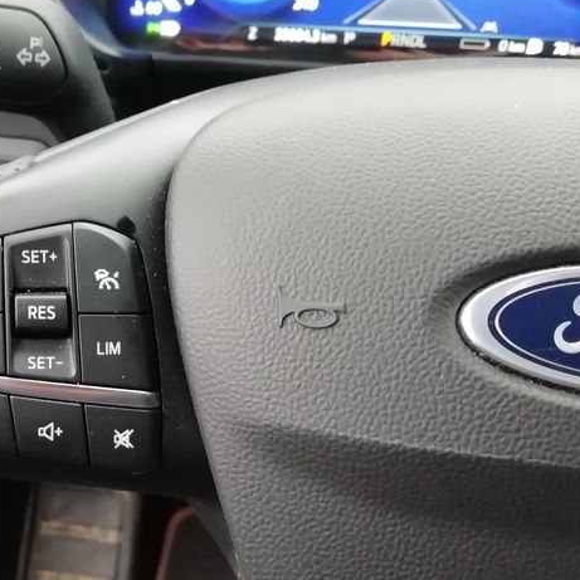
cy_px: 308
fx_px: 967
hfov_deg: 31.7
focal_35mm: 51
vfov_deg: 33.4
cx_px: 52
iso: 320
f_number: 2.2
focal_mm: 3.21
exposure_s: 1/25
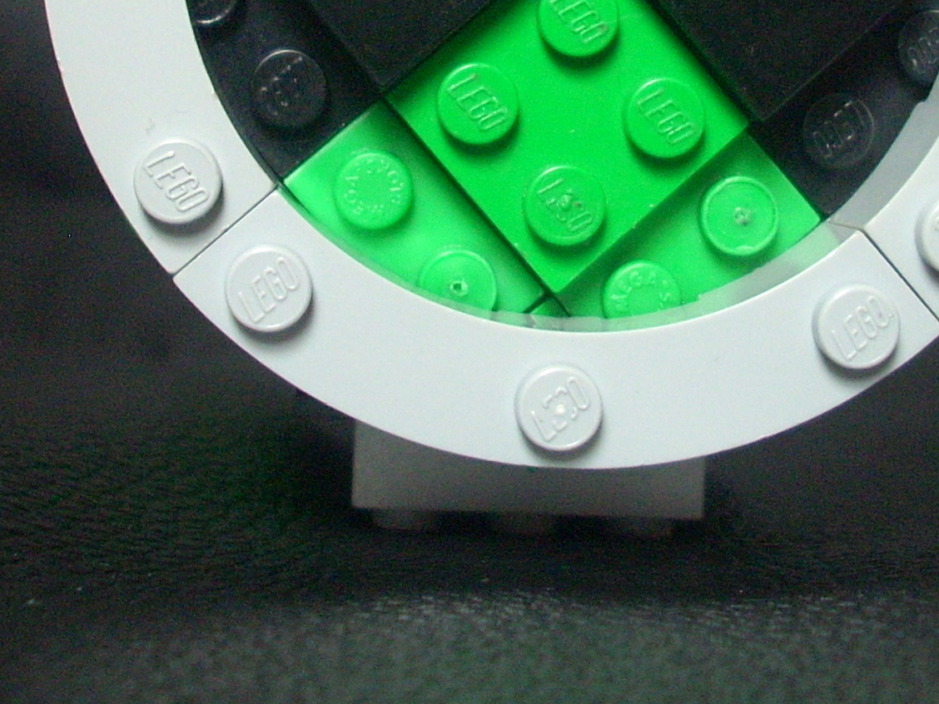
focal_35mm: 84
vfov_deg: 17.0
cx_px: 549
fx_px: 2279
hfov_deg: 23.3
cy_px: -67
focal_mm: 6.2
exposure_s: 1/4
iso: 218
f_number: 2.8
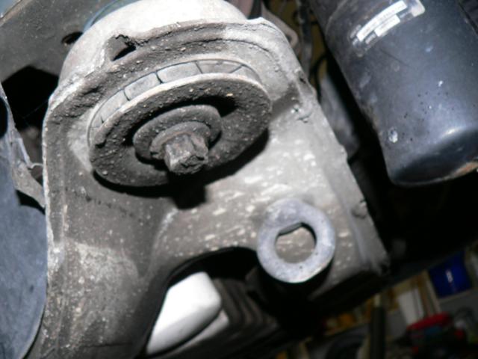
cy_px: 180
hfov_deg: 51.4
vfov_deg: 39.7
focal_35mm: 36
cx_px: 239
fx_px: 497
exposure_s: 1/60
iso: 100
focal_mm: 6
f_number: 2.8
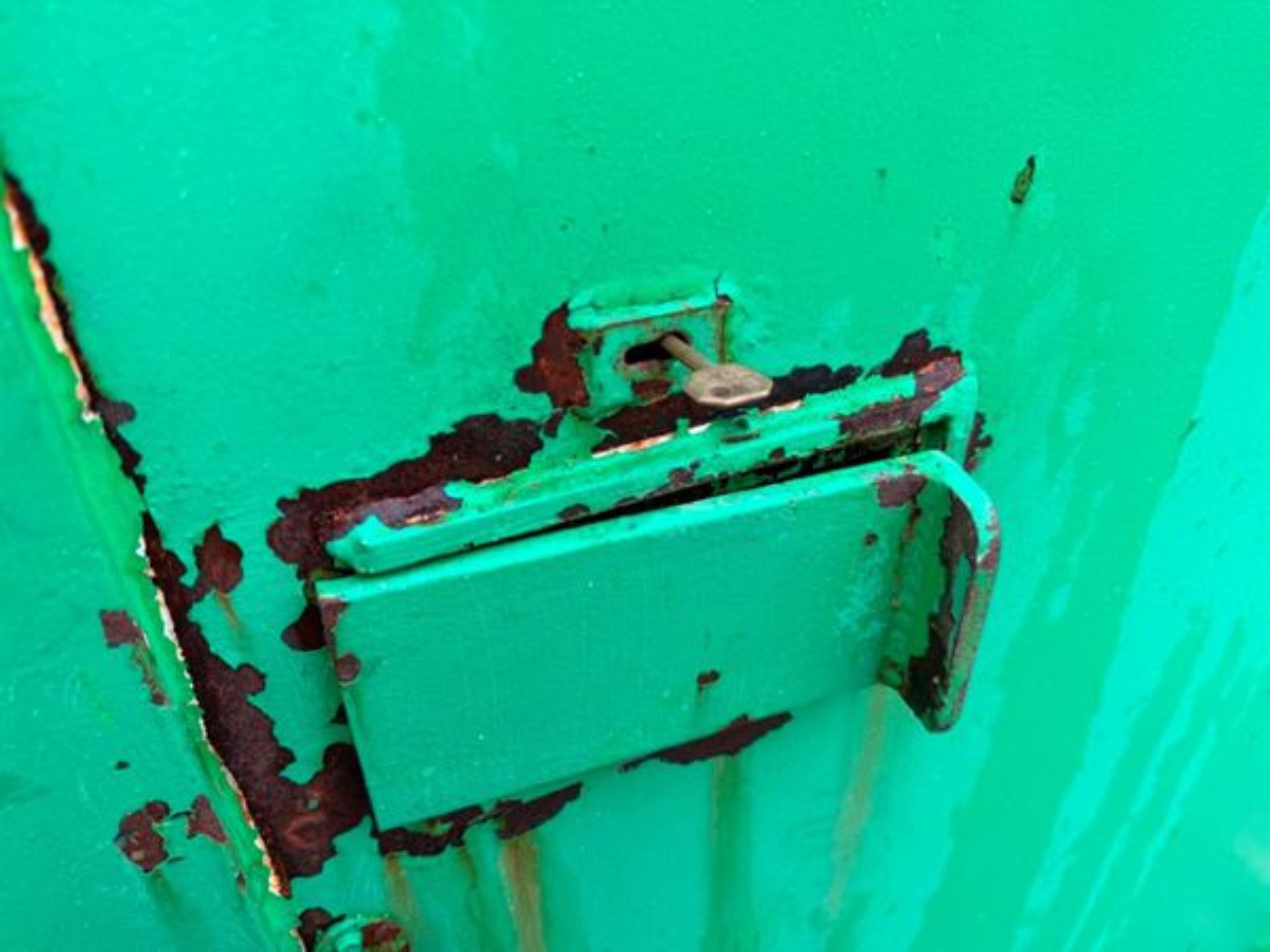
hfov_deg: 71.6
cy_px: 476
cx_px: 635
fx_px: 881
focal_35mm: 24
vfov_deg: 56.8
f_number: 1.78
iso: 50
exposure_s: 1/121
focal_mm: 6.76
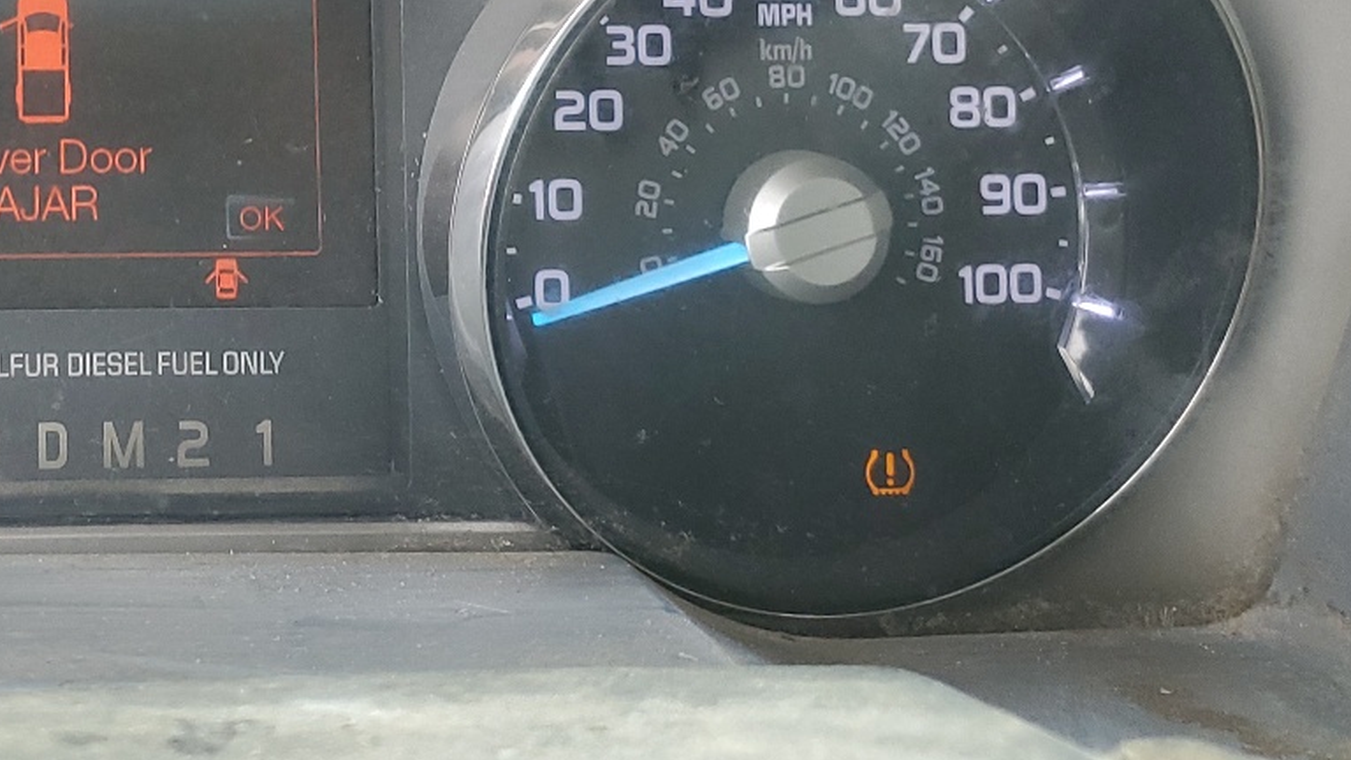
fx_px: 2114
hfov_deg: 32.3
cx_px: -40
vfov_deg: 19.6
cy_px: -60
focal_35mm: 59
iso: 60
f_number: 1.5
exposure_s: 1/120
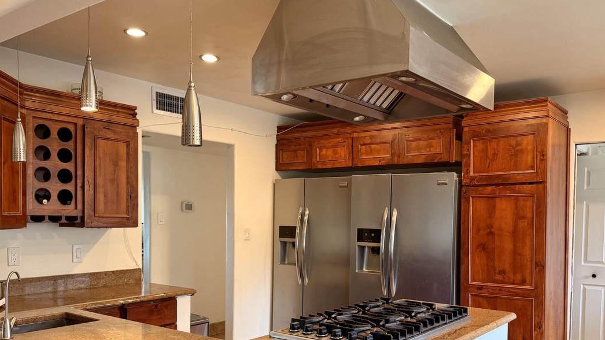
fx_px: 513
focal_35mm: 32
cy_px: 238
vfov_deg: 36.1
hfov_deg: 61.0
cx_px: 322
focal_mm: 6.76
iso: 125
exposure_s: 1/60
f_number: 1.78
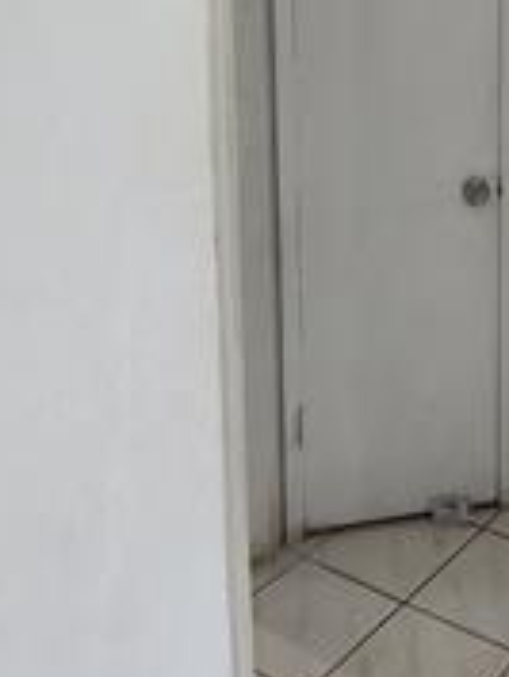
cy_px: 38
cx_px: 593
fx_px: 862
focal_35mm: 44
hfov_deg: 29.0
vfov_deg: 39.1
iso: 320
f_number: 2.2
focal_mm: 2.2
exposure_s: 1/33
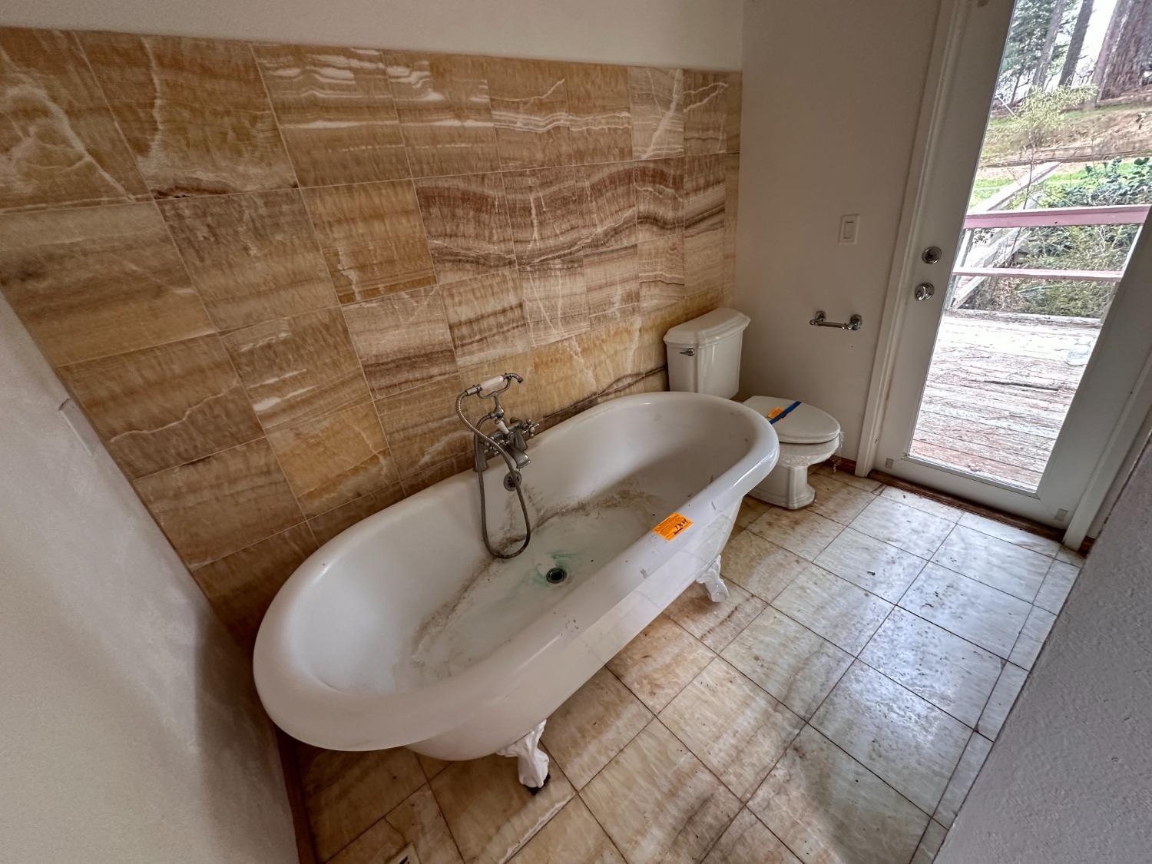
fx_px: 466
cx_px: 576
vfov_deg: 85.7
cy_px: 432
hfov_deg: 102.1
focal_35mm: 14
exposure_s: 1/82
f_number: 2.2
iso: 320
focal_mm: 2.22
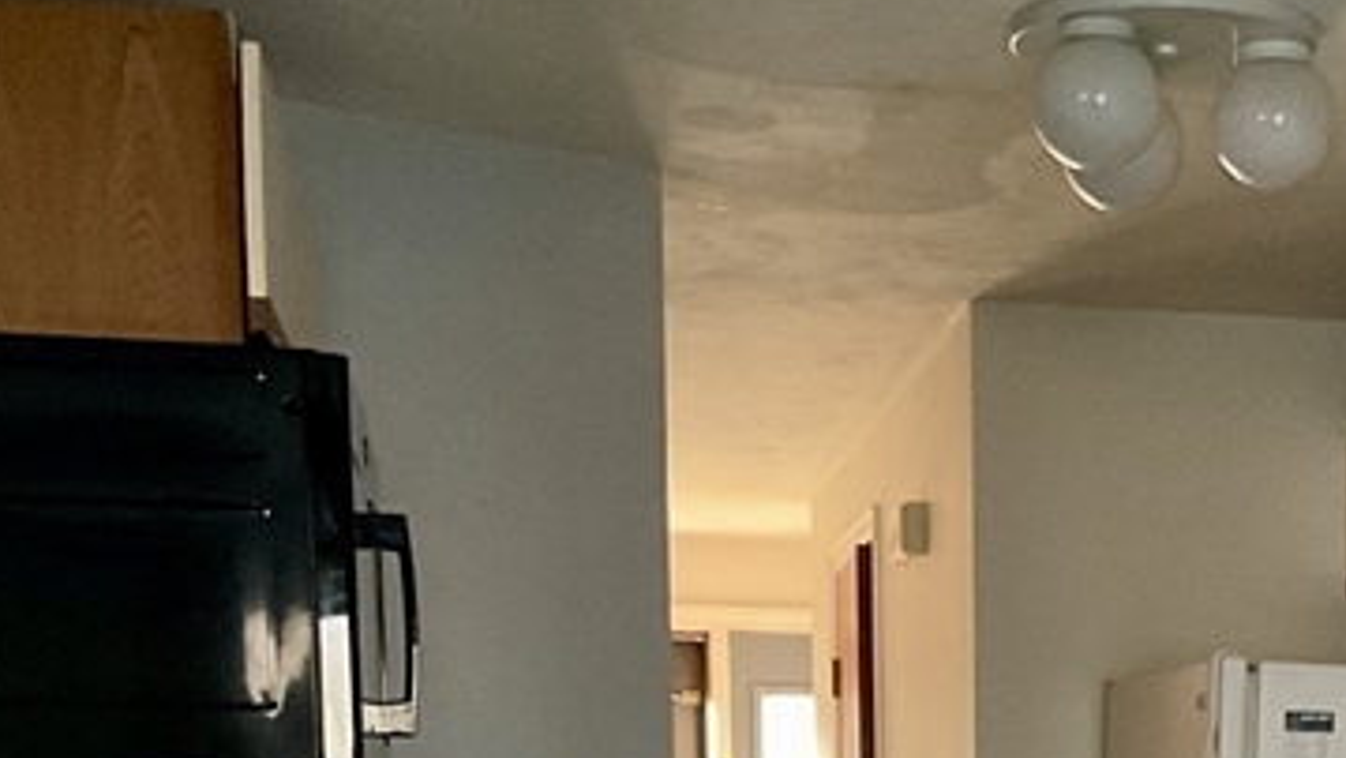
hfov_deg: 23.0
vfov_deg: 12.4
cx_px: 1237
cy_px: 1321
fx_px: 3212
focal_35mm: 90
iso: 250
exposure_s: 1/40
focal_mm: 3
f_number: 1.8
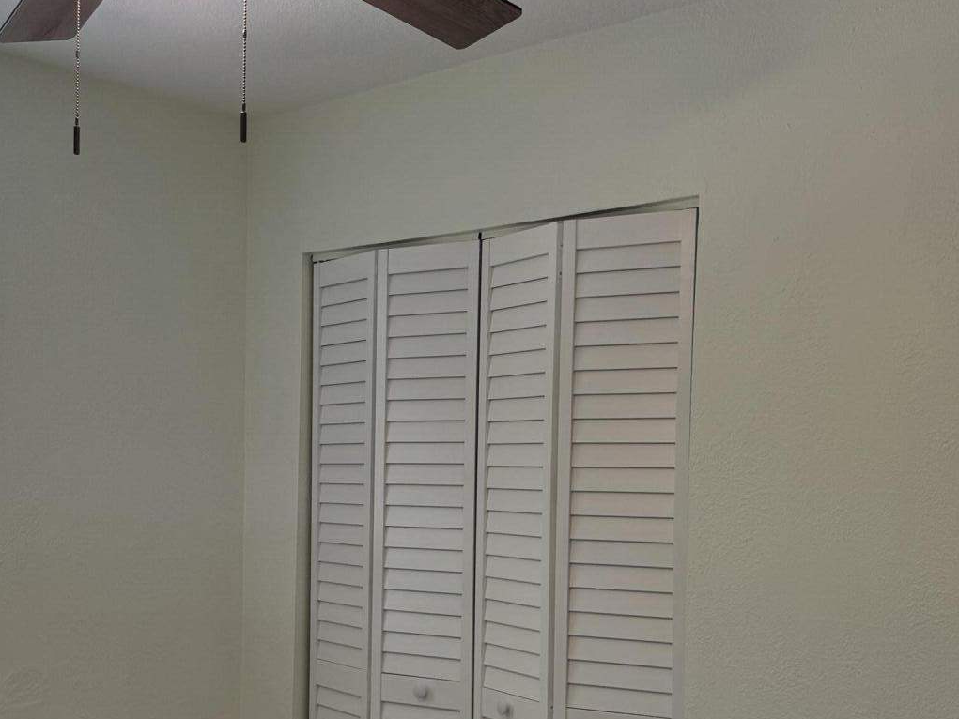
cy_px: 491
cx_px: 381
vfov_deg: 30.6
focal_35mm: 47
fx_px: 1302
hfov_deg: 40.2
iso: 100
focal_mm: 6.76
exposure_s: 1/120
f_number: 1.78
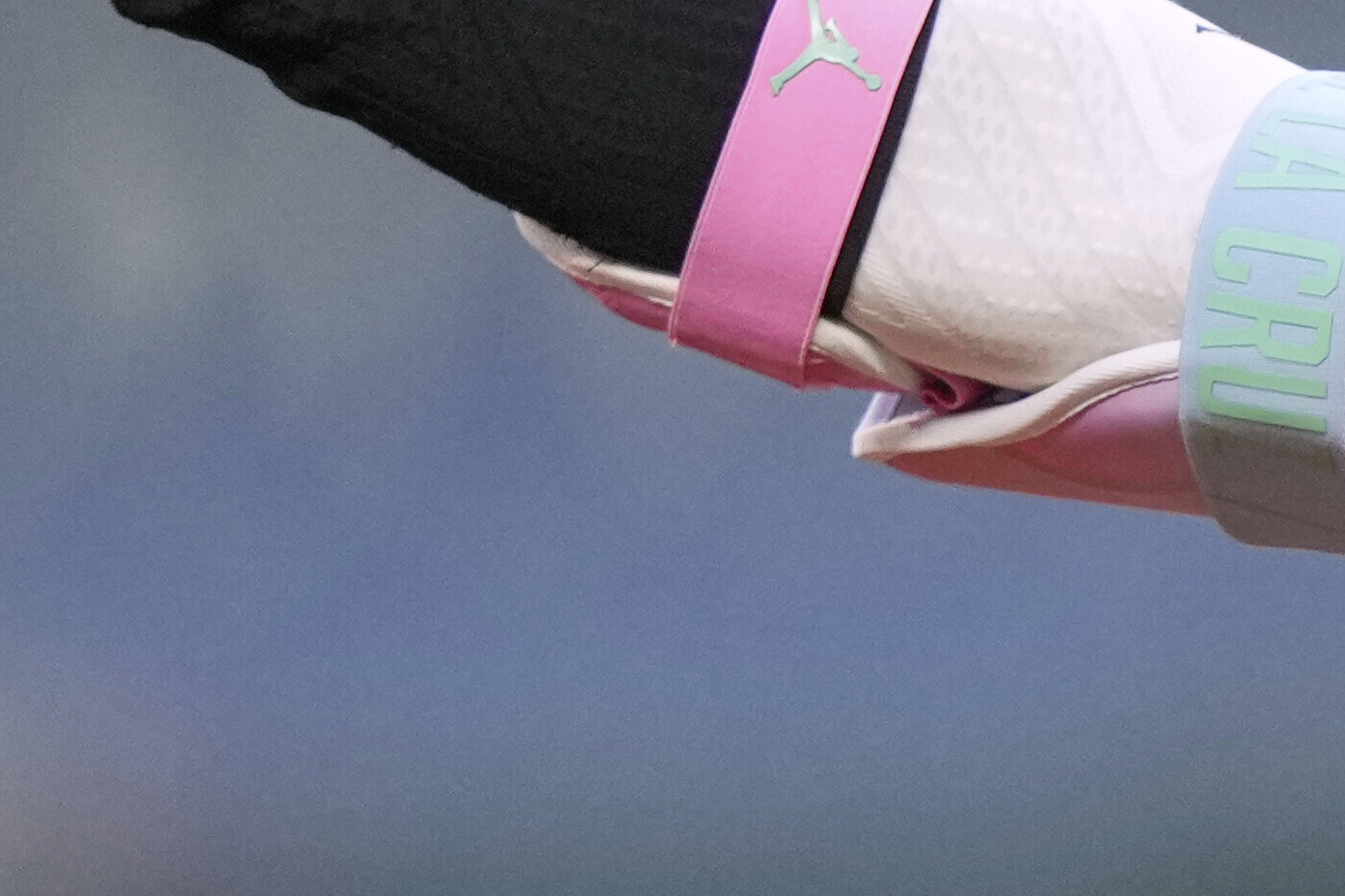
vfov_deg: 0.6
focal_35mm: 2397
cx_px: 1657
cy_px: 613
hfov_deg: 0.9
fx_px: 89548
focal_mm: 400
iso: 1600
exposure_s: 1/2000
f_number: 2.8
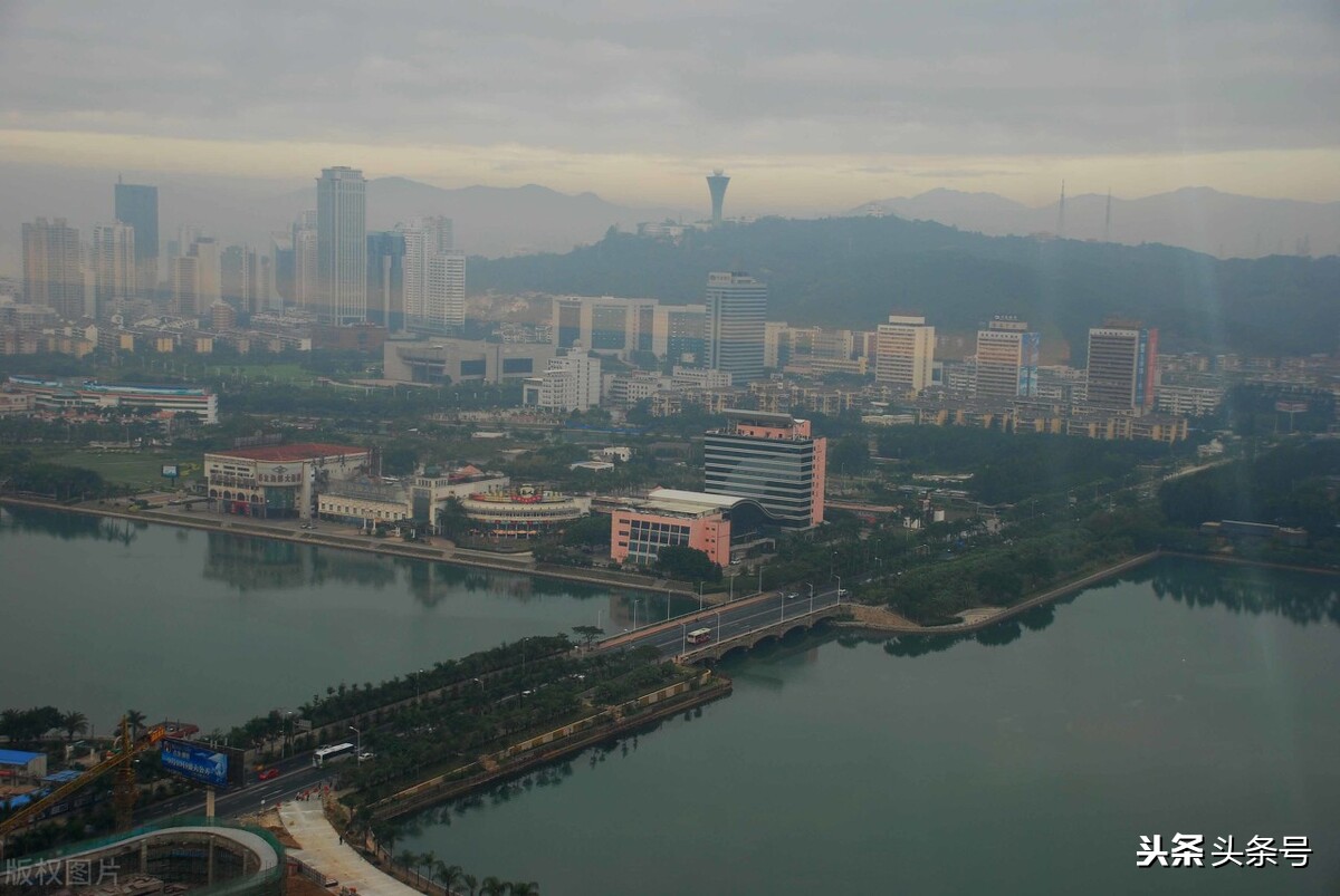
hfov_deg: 41.1
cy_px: 448
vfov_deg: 28.1
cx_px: 670
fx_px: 1789
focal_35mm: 48
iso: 100
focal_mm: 32
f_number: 5
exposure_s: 1/80
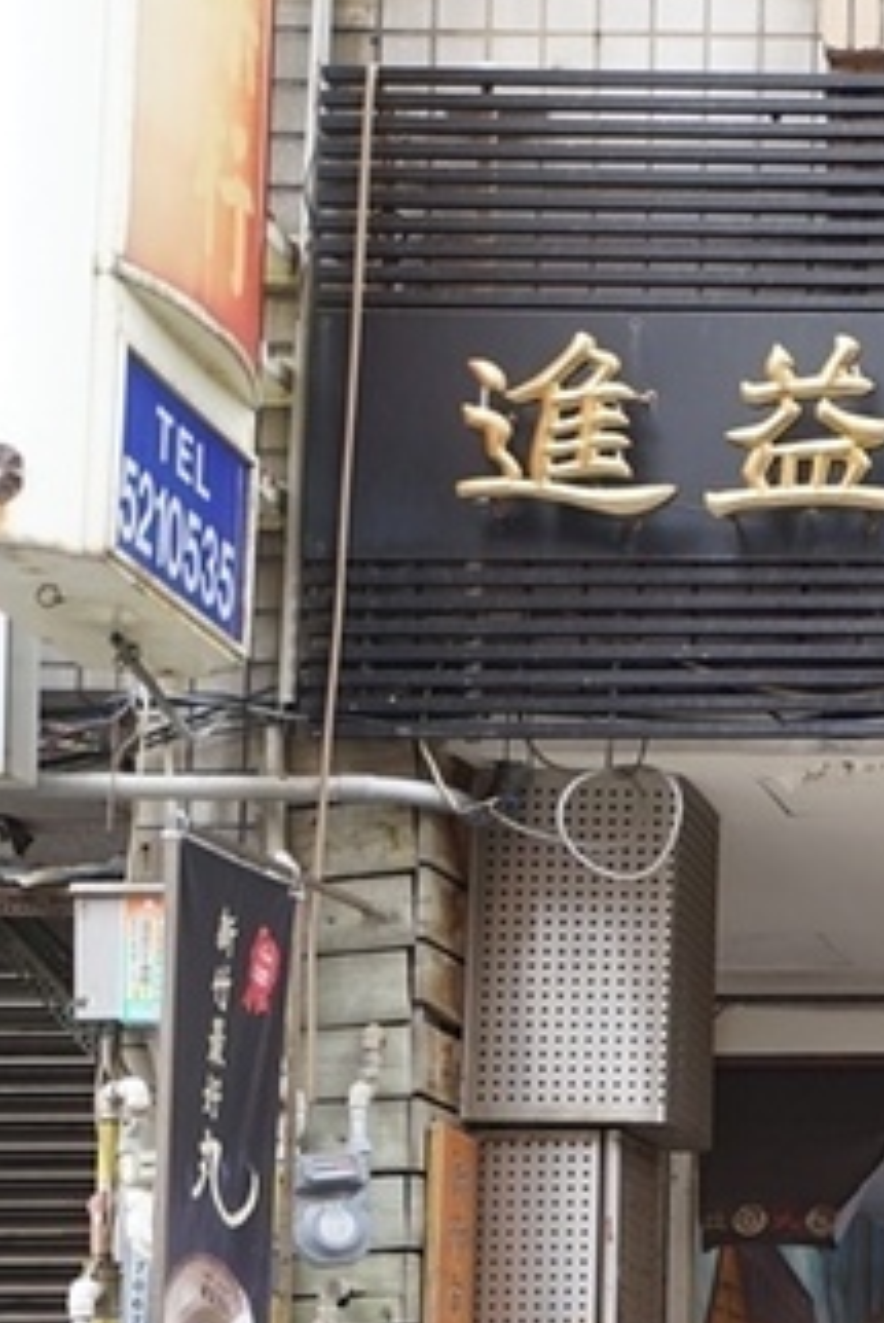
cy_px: 1068
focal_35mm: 116
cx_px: 1673
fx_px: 4268
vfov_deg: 17.5
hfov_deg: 10.9
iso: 250
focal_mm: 44
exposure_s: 1/125
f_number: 2.8
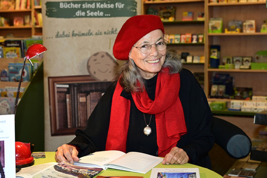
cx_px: 134
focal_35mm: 46
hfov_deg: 42.8
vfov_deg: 29.2
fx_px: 341
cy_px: 89
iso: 1250
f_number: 4.5
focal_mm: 46
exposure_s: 1/200
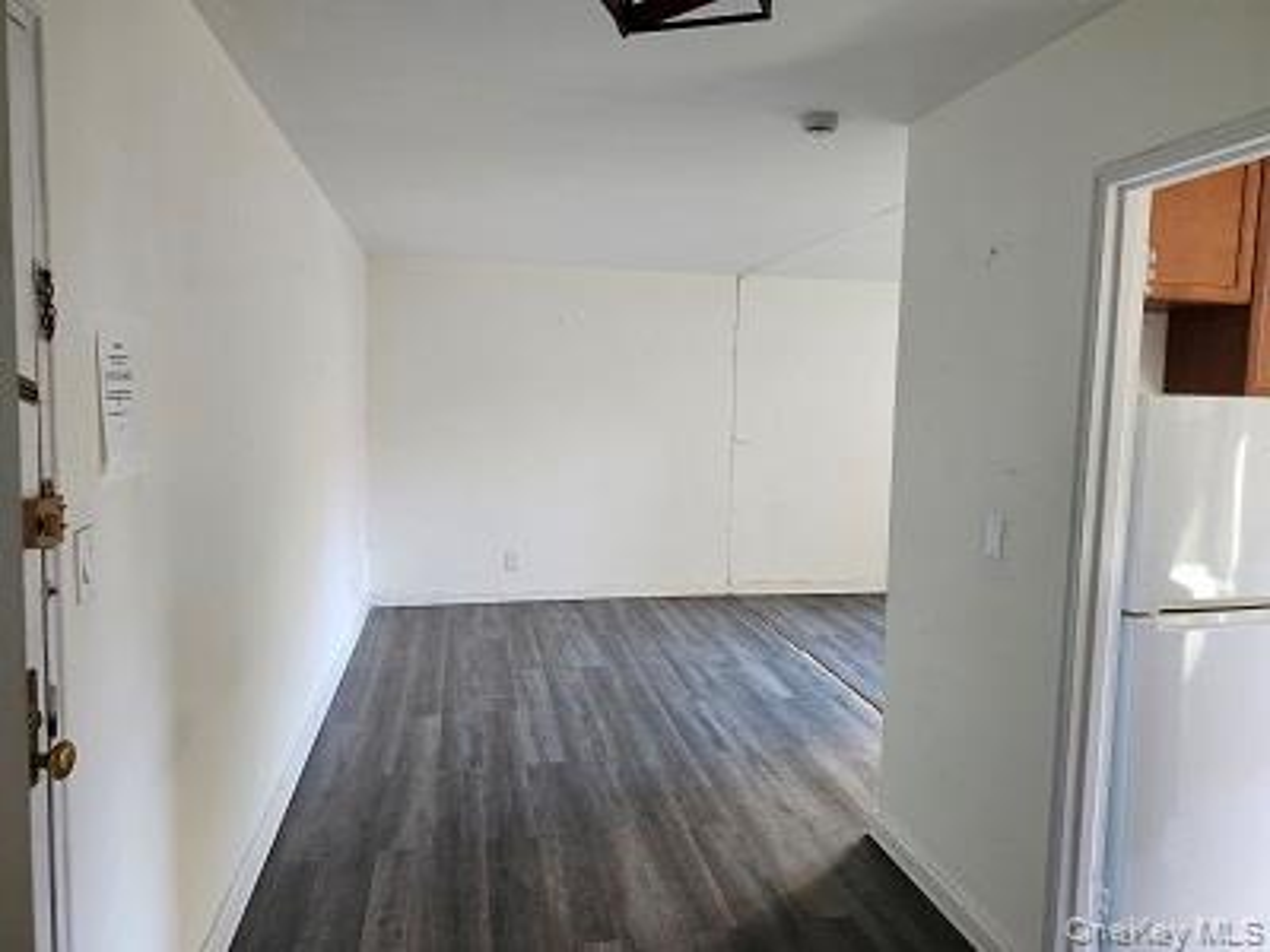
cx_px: 635
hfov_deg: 73.9
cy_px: 476
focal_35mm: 23
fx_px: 844
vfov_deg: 58.9
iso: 800
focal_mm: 5.54
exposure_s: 1/120
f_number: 1.8
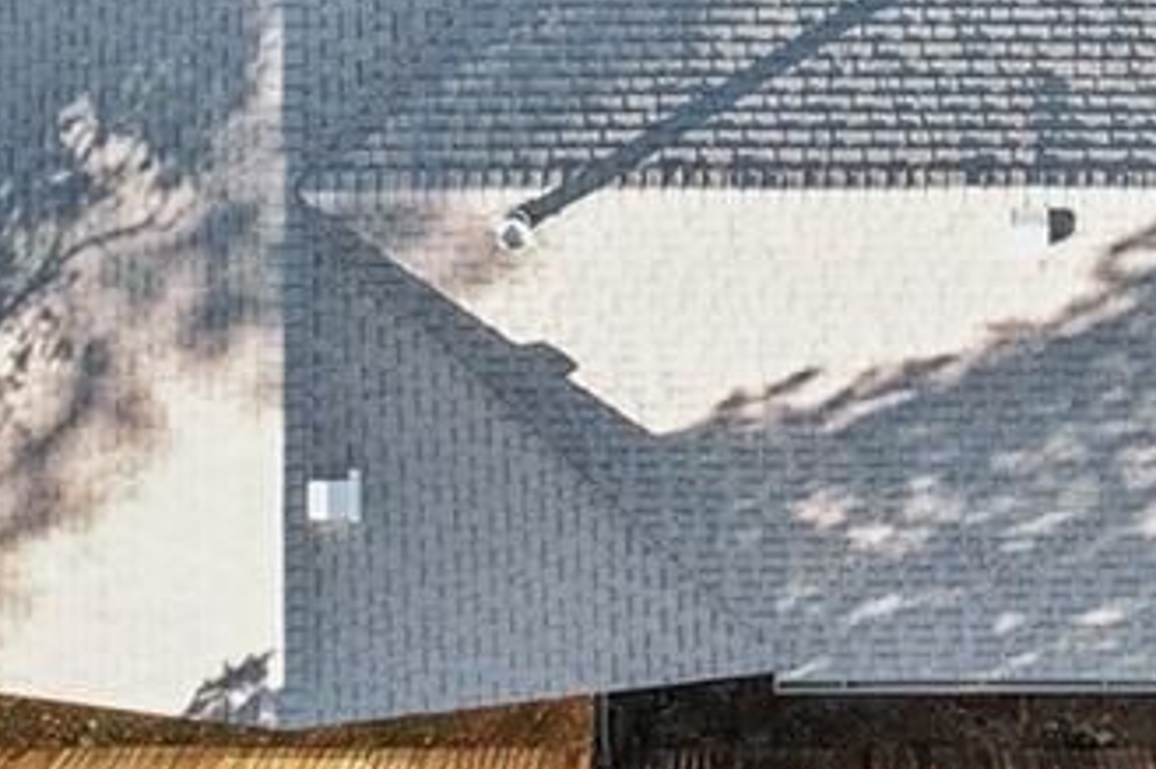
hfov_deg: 19.0
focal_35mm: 107
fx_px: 3434
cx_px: 791
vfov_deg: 12.4
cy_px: -228
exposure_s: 1/320
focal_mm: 8.4
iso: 110
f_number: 2.8
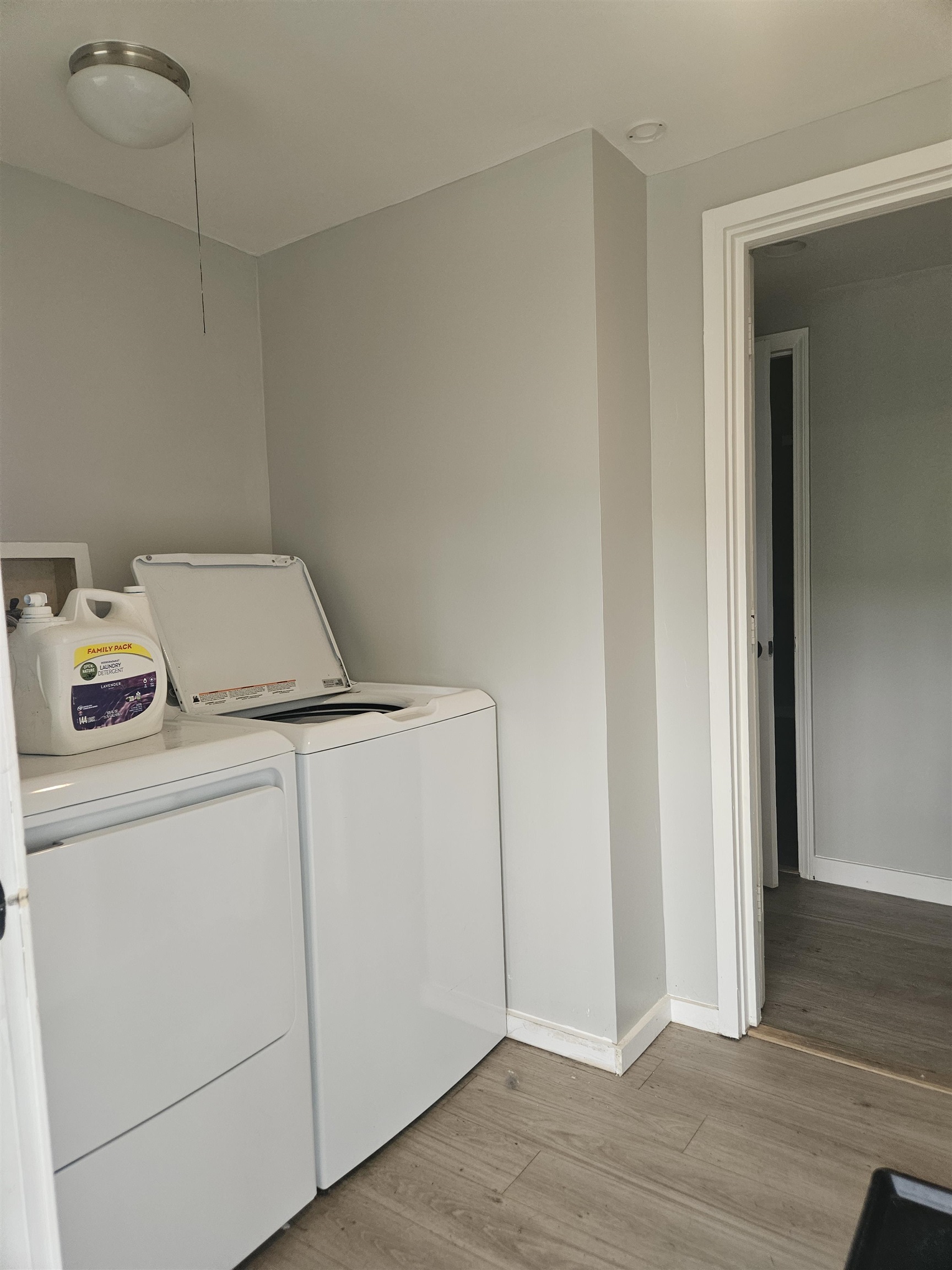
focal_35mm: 23
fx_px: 843
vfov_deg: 73.9
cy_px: 635
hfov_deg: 58.9
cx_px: 476
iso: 320
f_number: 1.8
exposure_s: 1/240
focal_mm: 5.4
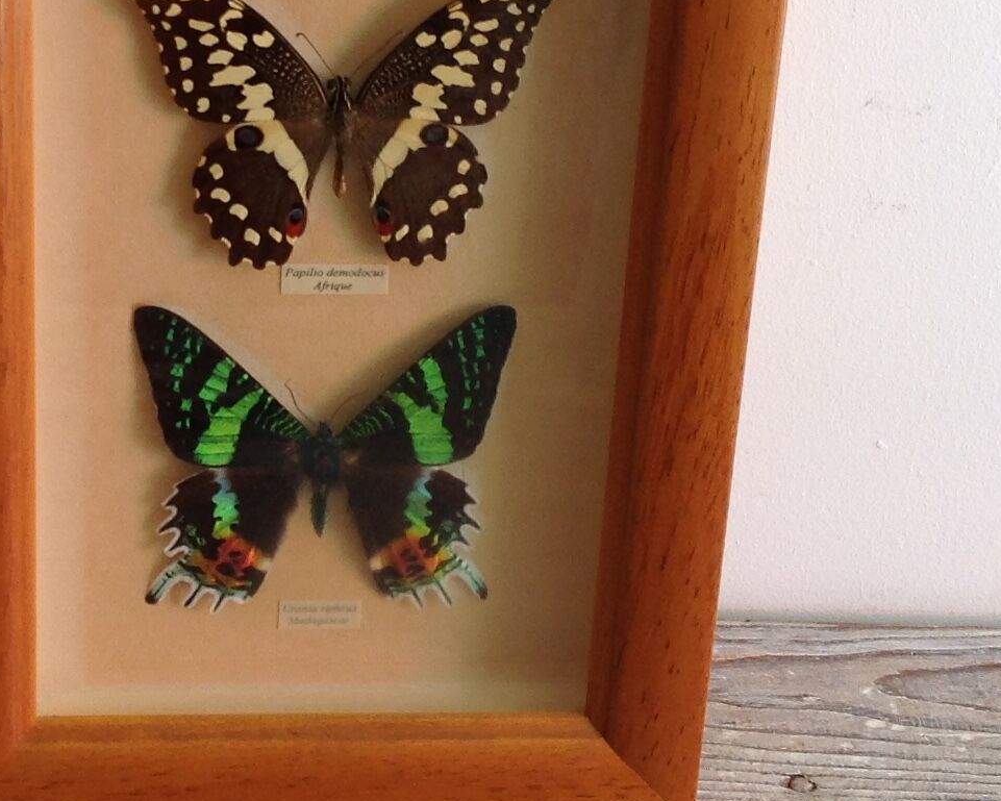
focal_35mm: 92
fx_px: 2726
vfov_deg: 16.6
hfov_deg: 20.7
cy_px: 222
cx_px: 327
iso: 50
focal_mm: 4.28
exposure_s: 1/15
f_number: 2.4
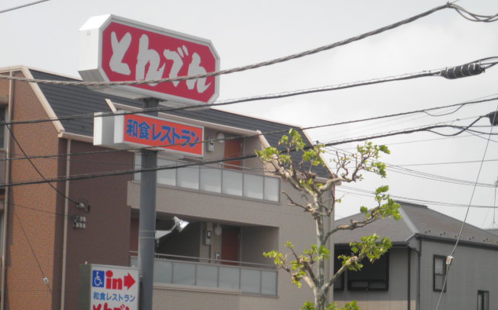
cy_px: 187
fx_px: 1614
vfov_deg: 11.0
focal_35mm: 119
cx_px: 249
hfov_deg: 17.5
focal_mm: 19.6
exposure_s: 1/250
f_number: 5.8
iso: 64
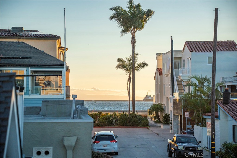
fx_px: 691
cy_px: 79
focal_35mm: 105
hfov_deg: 19.5
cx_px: 118
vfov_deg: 13.0
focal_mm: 105
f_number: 5
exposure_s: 1/4000
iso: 1000
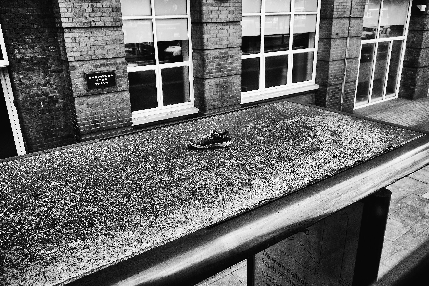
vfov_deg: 45.0
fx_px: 346
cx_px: 214
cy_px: 143
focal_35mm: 29
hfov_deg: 63.7
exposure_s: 1/400
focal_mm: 19.6
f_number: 4.5
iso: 500
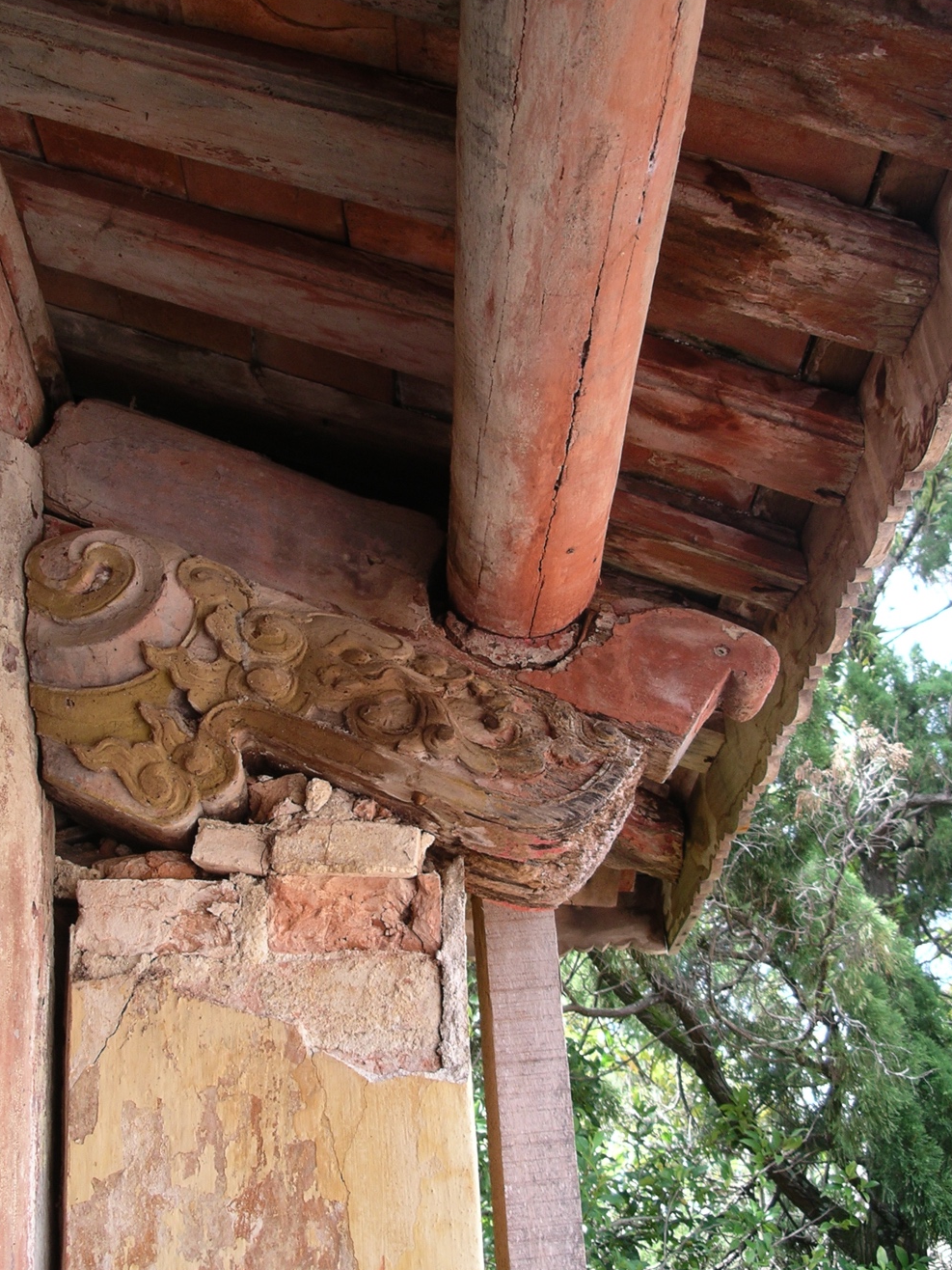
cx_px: 399
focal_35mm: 45
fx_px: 1650
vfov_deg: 42.0
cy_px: 713
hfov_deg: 32.1
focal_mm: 7.8
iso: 64
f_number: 2.8
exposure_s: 1/125
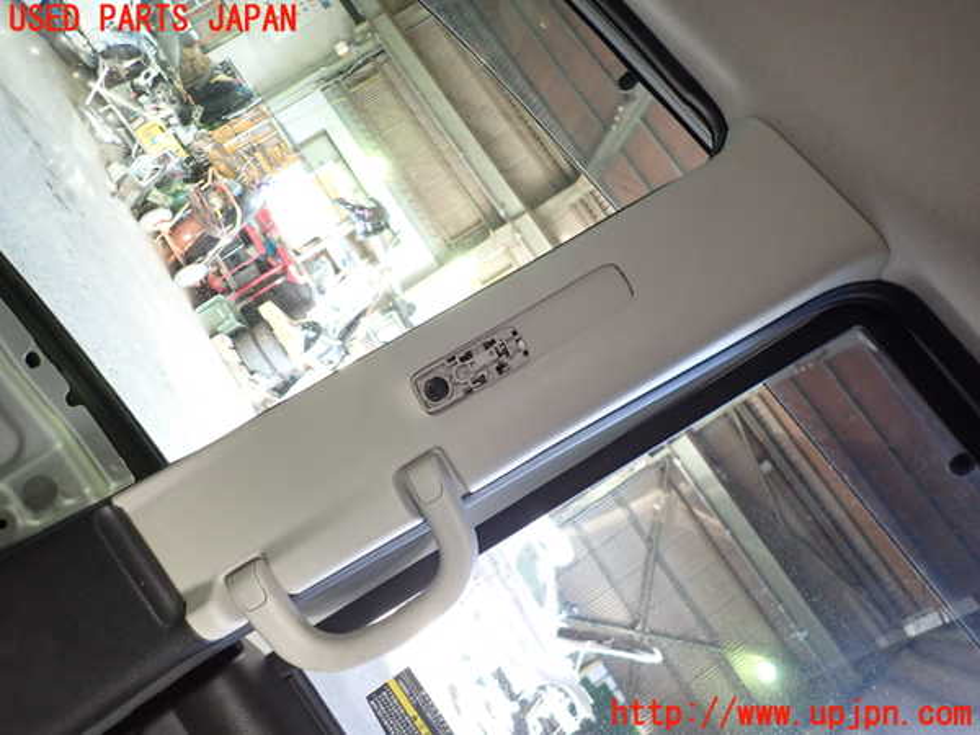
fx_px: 708
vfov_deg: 54.9
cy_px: 368
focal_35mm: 25
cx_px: 490
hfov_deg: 69.4
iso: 400
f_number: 2
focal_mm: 4.5
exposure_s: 1/30
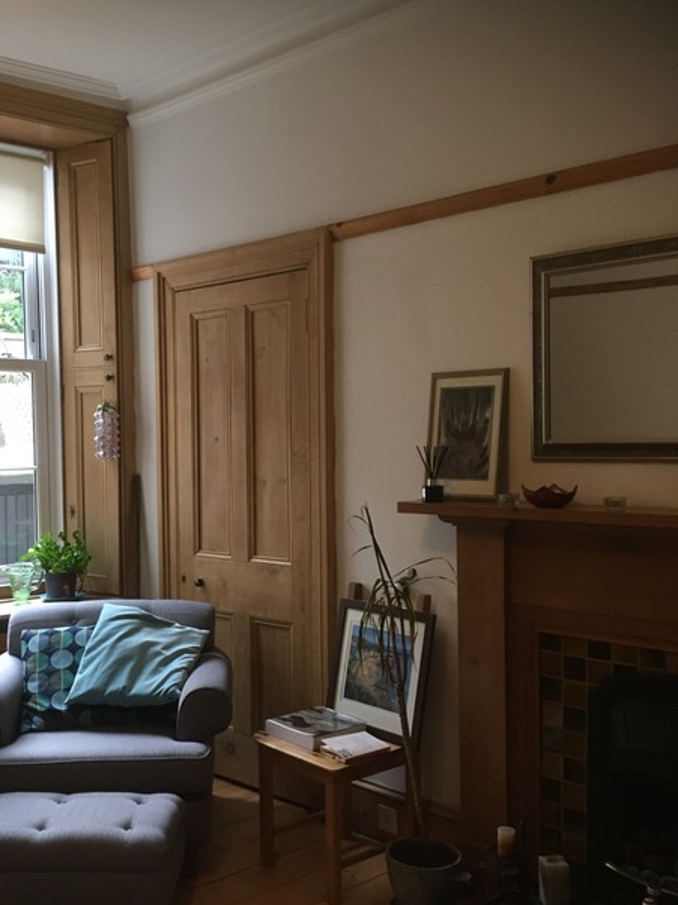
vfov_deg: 50.1
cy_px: 487
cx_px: 251
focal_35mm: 37
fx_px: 967
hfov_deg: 38.4
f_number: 2.2
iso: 200
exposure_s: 1/33
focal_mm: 4.15
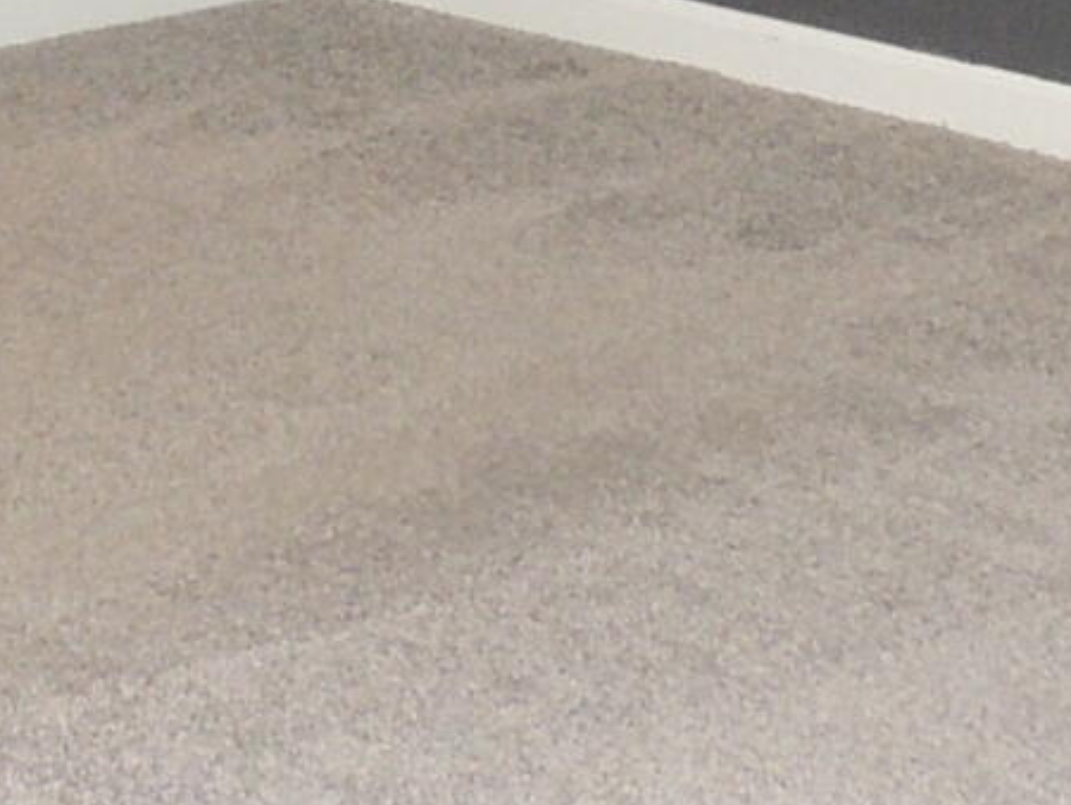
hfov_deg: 12.2
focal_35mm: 160
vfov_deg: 9.0
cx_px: 83
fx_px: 4953
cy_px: -433
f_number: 3
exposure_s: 1/30
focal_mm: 4.3
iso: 280
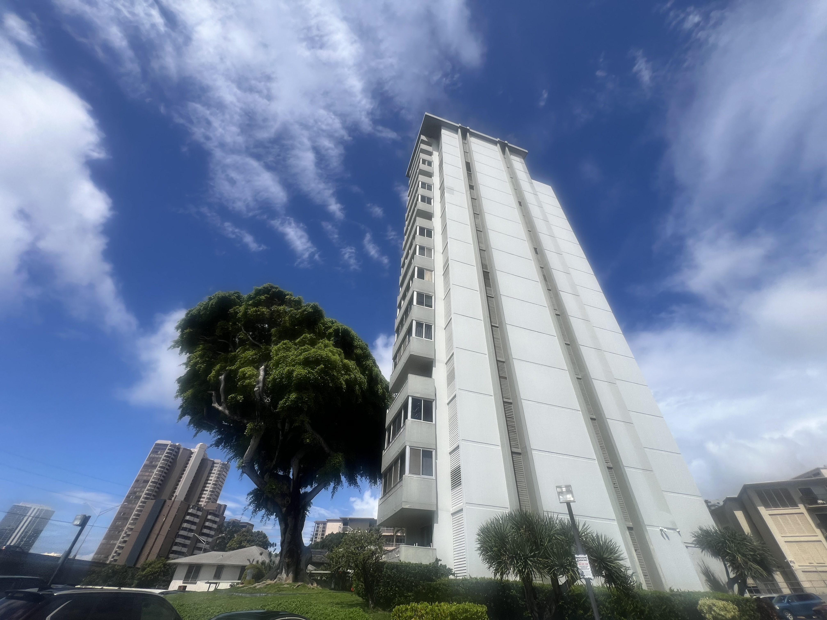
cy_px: 310
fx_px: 311
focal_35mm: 13
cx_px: 414
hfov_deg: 106.2
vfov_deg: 89.9
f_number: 1.8
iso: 32
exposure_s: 1/3040
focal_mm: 1.57
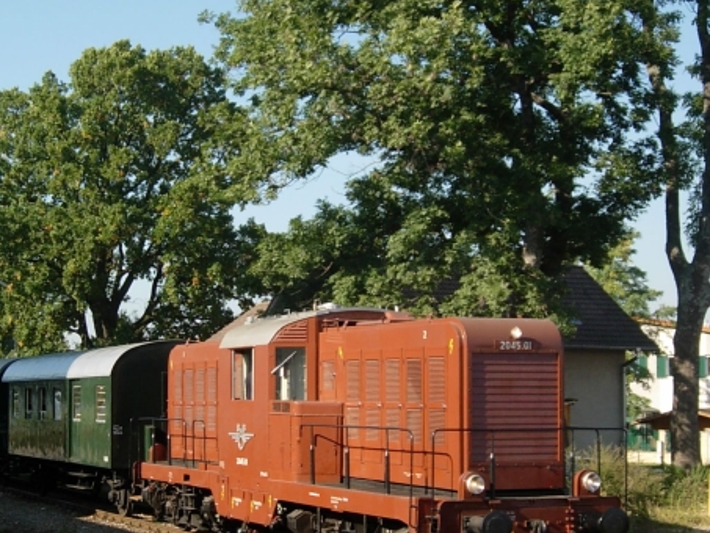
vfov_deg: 20.4
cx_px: 263
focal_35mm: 72
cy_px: 335
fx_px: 1477
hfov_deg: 26.9
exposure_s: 1/745
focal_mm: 10.6
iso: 79
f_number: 3.2
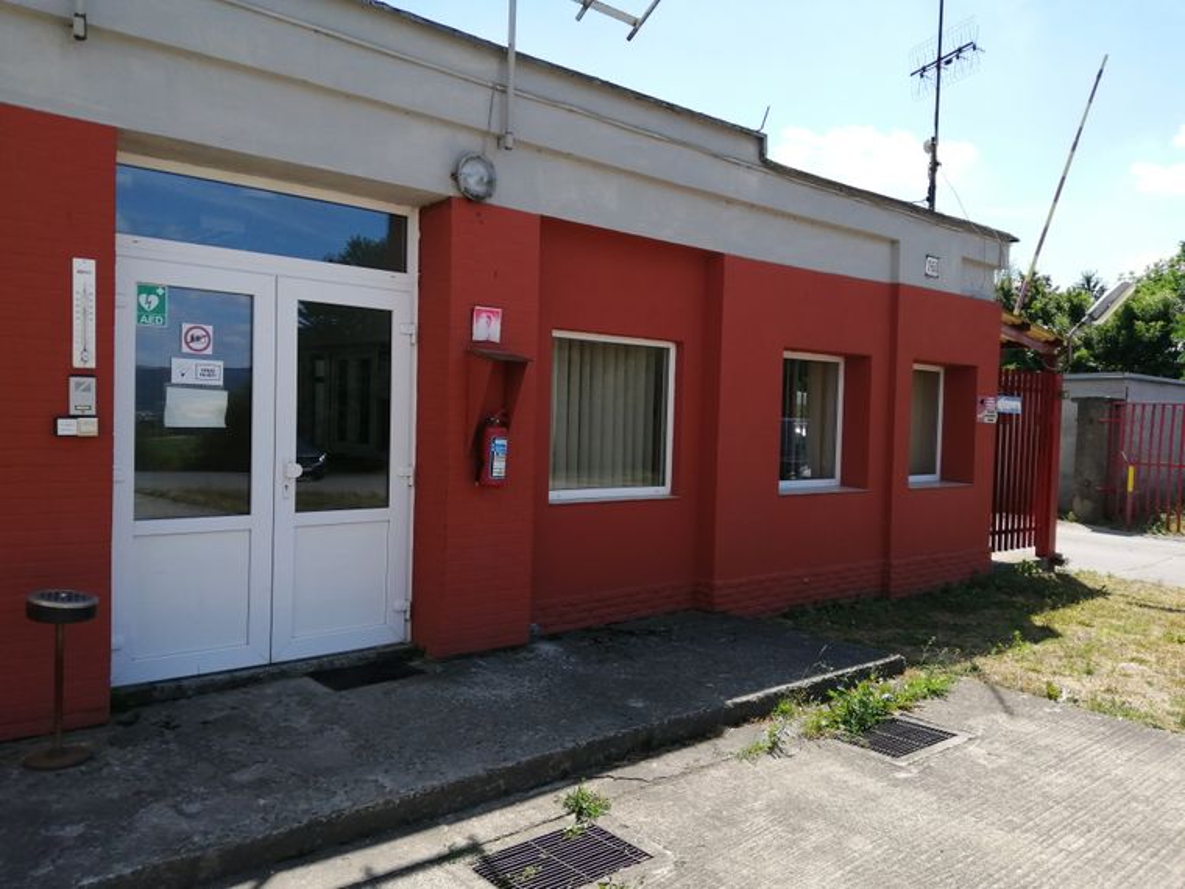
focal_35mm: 26
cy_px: 444
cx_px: 592
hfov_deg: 67.3
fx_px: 890
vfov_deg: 53.1
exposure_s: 1/1272
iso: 50
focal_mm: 3.6
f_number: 1.8
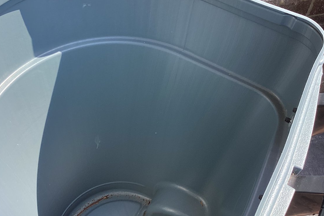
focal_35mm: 44
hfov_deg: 44.5
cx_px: 149
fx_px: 396
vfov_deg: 30.5
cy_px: 119
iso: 25
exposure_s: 1/318
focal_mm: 3.3
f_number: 2.4
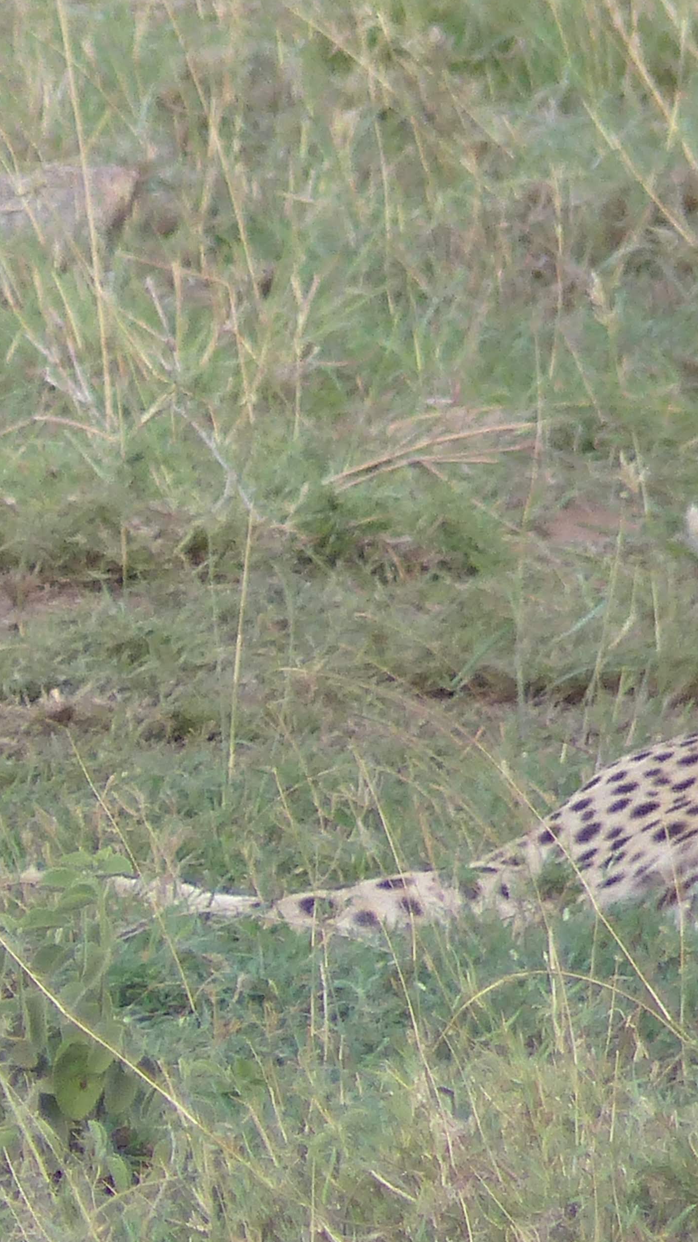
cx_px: 801
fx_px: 68892
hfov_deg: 0.6
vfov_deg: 1.0
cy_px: 701
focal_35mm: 2093
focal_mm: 108
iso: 100
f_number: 2.8
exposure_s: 1/500
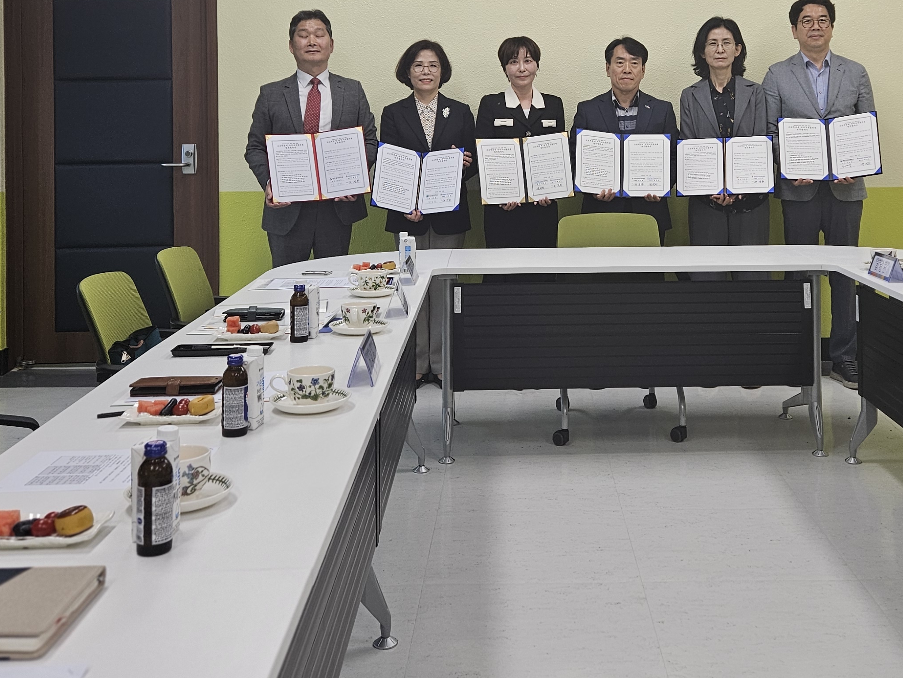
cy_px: 114
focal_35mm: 45
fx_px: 1174
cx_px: 553
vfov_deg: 31.2
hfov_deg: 41.8
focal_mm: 5.4
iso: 64
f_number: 1.8
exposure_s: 1/120
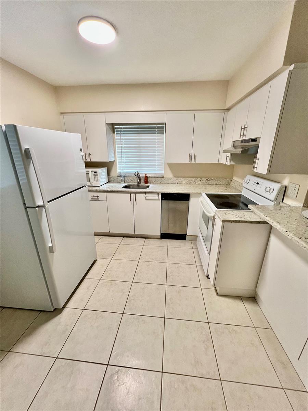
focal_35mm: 13
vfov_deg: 106.2
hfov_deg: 89.9
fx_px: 154
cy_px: 206
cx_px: 154
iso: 200
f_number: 1.8
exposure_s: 1/120
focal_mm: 1.57
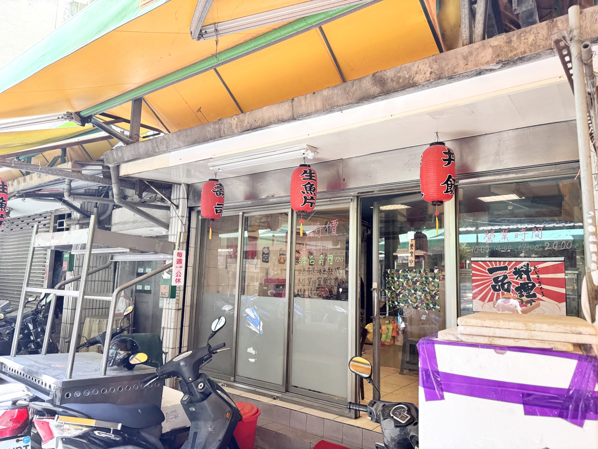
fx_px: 415
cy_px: 224
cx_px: 299
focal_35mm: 24
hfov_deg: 71.6
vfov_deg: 56.8
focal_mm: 6.76
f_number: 1.78
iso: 100
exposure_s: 1/172
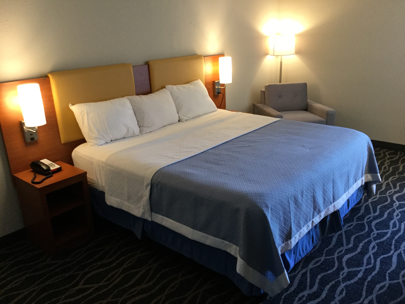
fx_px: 363
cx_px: 202
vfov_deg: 45.4
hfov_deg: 58.4
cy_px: 152
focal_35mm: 31
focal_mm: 3.3
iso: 125
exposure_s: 1/30
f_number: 2.4
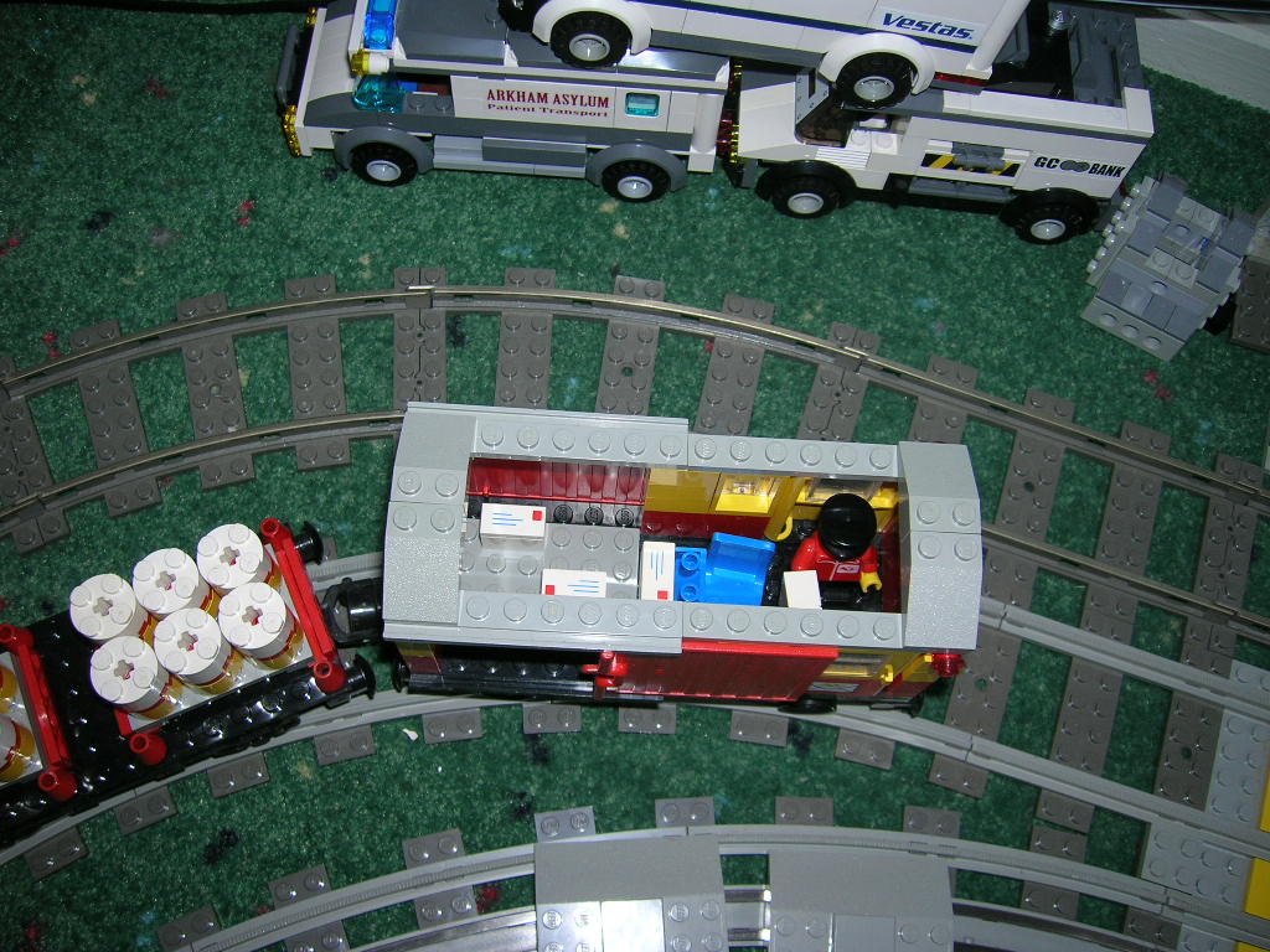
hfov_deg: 54.0
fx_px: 1247
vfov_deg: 41.8
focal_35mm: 34
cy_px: 476
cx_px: 635
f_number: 2.9
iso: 50
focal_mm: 5.7
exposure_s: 1/60.1
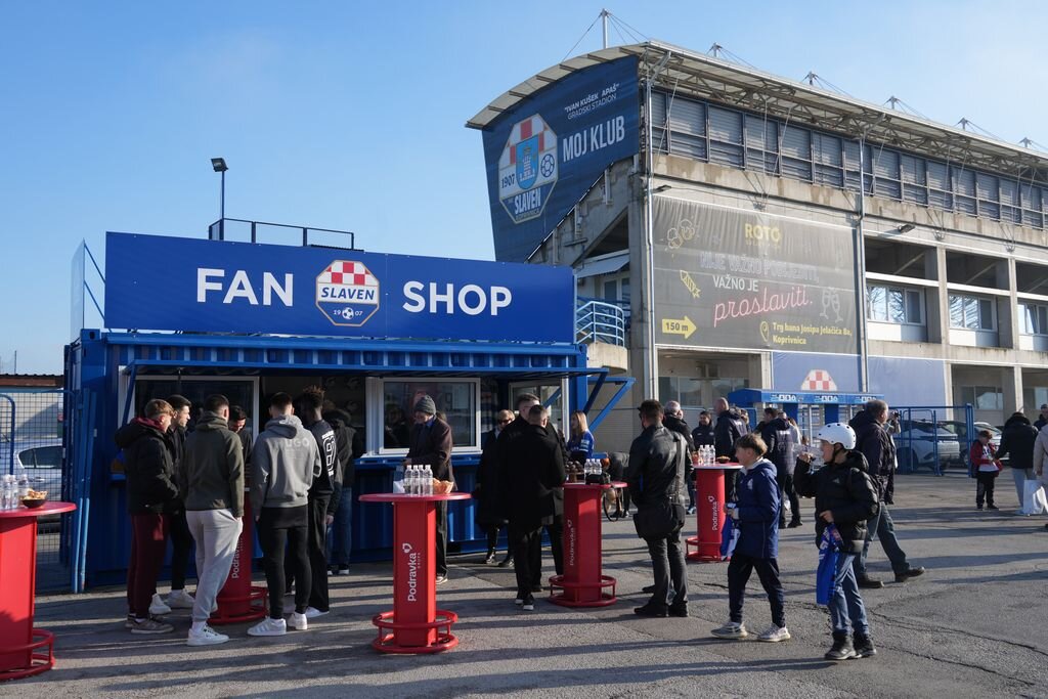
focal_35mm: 32
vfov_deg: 41.1
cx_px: 524
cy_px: 350
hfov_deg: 58.7
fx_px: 932
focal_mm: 32
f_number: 7.1
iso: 100
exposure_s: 1/200
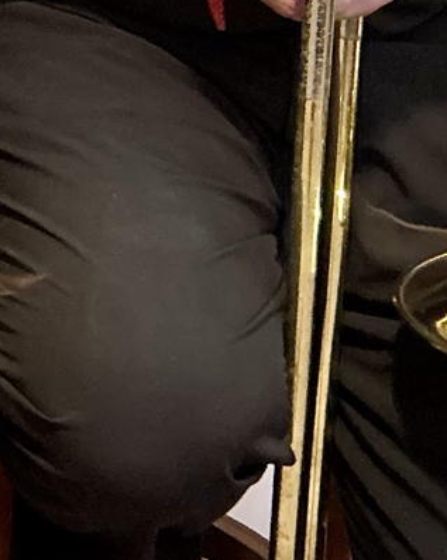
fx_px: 2119
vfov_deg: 13.9
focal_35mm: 128
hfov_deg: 9.9
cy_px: -326
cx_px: -757
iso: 500
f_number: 1.5
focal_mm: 5.7
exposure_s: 1/60
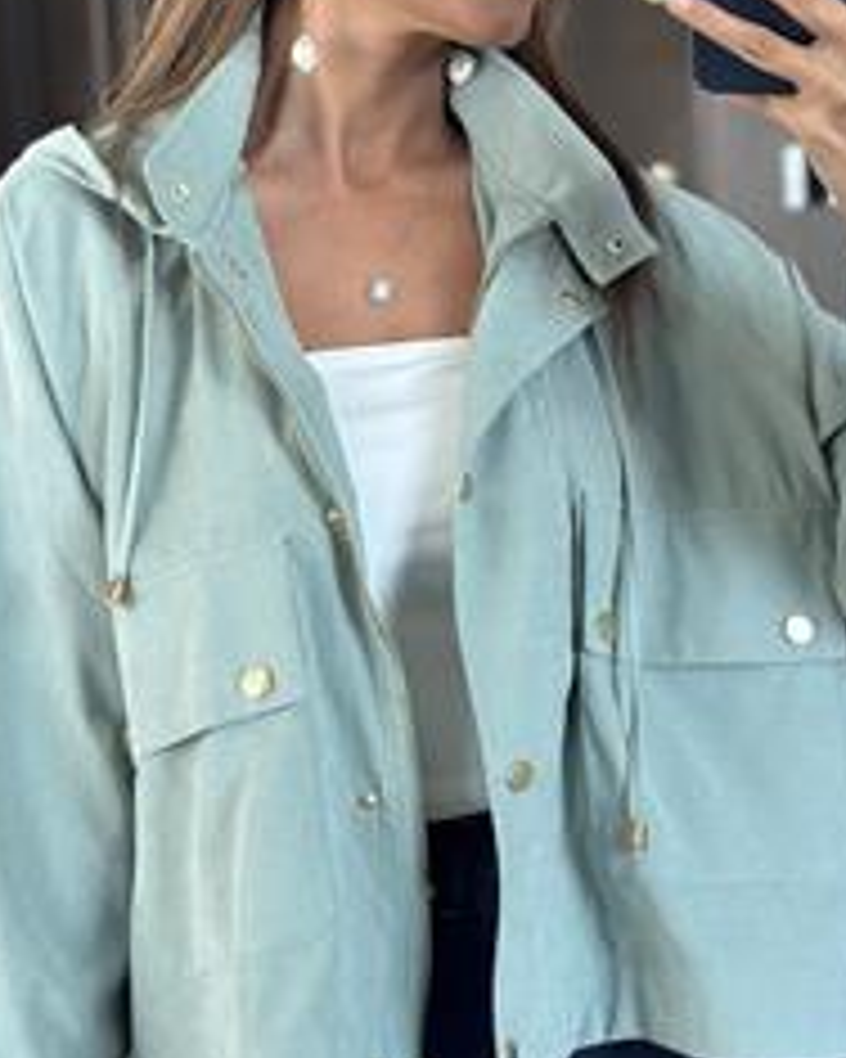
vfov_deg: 19.0
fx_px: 3161
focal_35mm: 101
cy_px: 423
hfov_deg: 15.2
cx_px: 504
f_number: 1.78
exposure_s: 1/86
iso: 125
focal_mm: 6.86
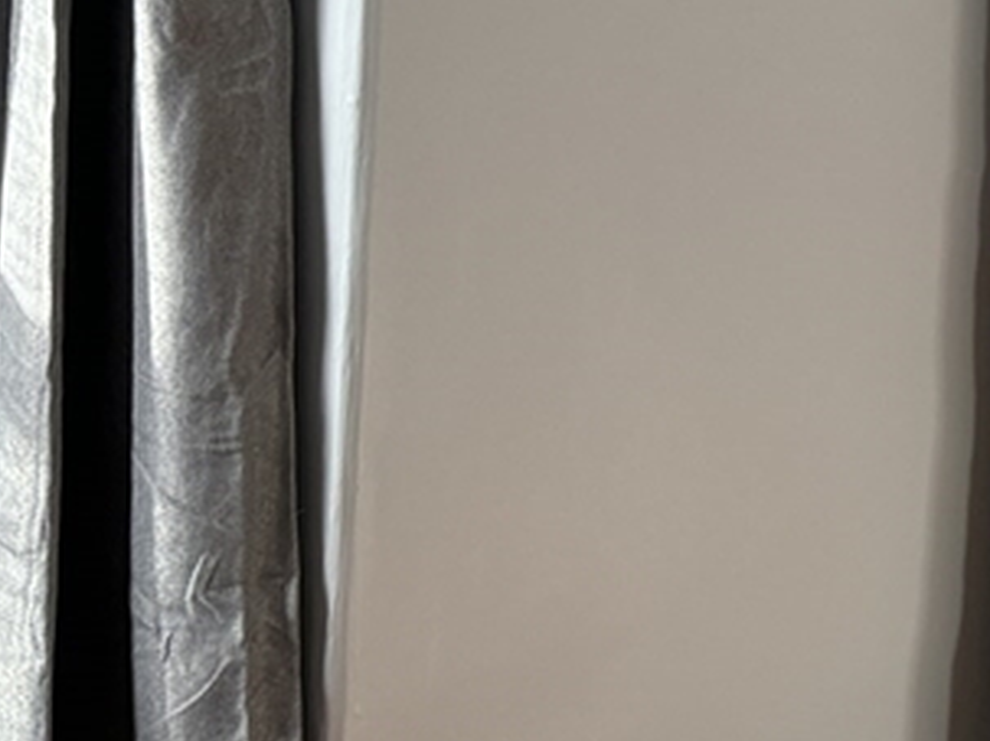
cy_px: -245
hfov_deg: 19.0
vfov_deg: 15.9
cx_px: 1568
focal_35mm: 88
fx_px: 2516
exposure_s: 1/121
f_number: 1.6
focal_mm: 5.96
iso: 125
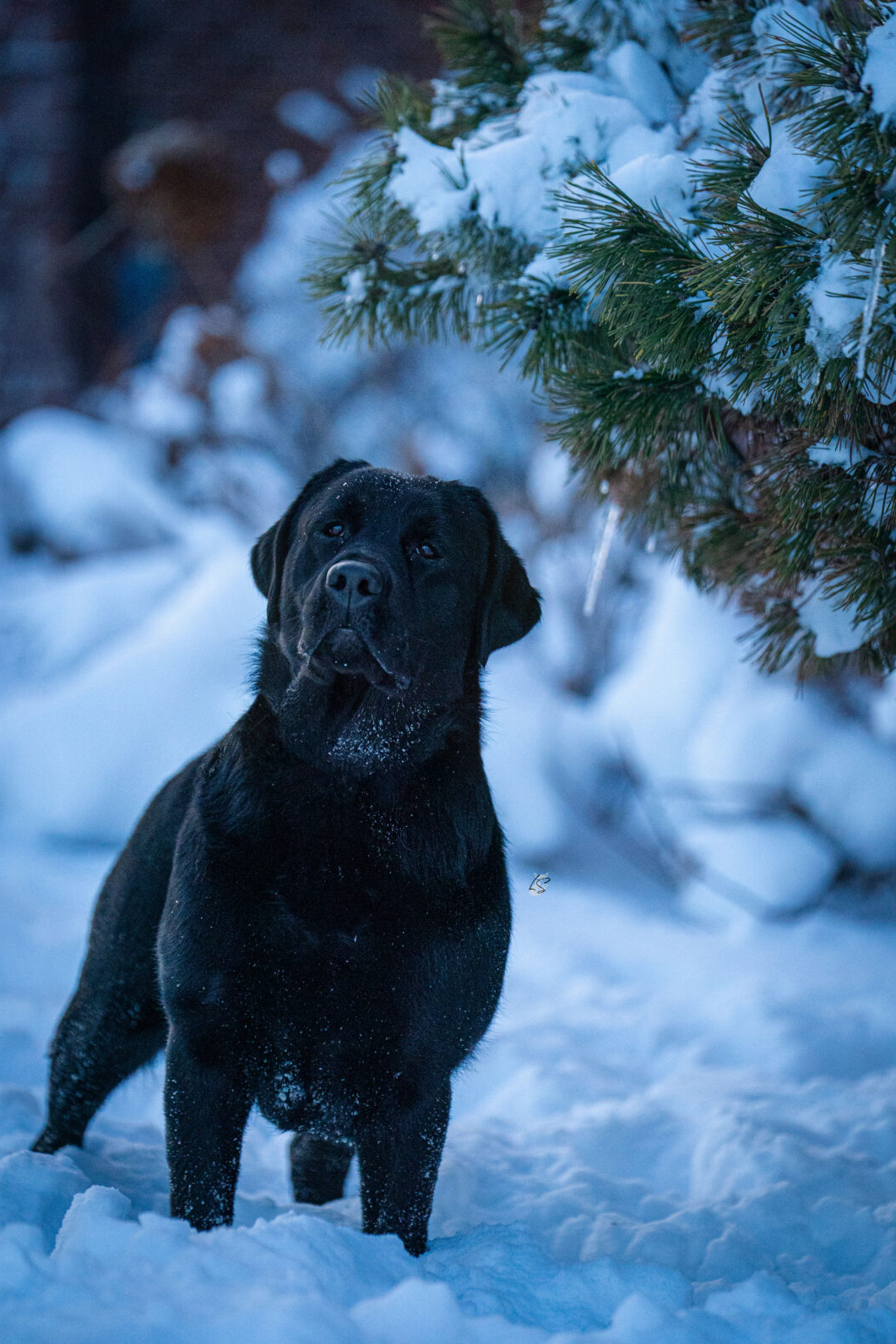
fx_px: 6606
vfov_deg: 11.6
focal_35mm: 177
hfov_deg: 7.8
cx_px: 446
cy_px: 669
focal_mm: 176
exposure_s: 1/10000
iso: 4000
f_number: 3.2
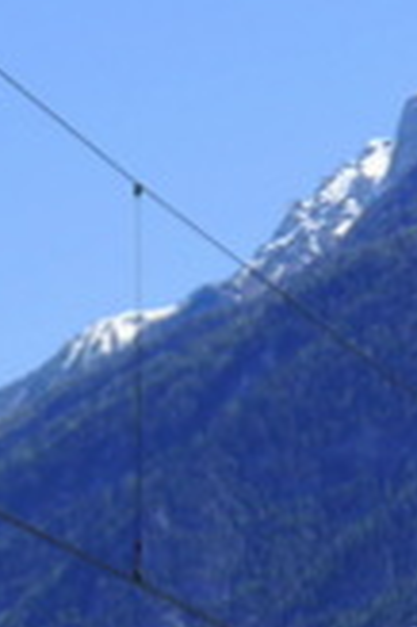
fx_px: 6372
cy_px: 1281
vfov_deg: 5.5
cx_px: -1266
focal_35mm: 366
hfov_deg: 3.6
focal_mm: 24
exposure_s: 1/320
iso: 160
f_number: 8
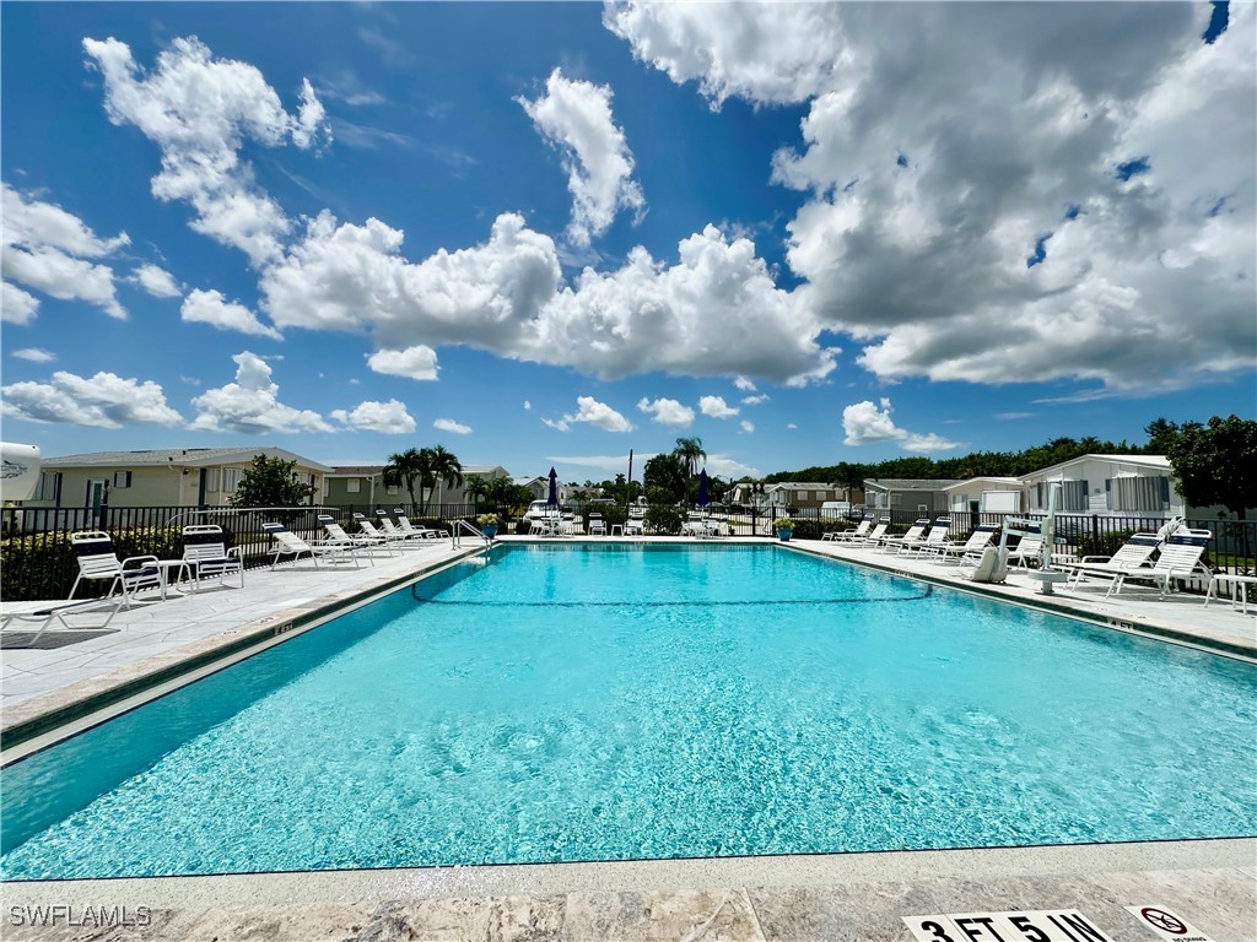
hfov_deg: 102.1
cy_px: 471
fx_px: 508
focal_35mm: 14
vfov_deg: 85.7
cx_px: 628
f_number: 2.2
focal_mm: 2.22
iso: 50
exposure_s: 1/6897
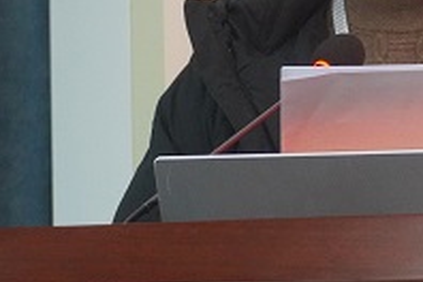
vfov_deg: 7.7
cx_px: 385
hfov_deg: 11.5
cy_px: -34
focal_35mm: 178
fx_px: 2086
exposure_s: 1/60
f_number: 5.6
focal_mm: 39
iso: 6400
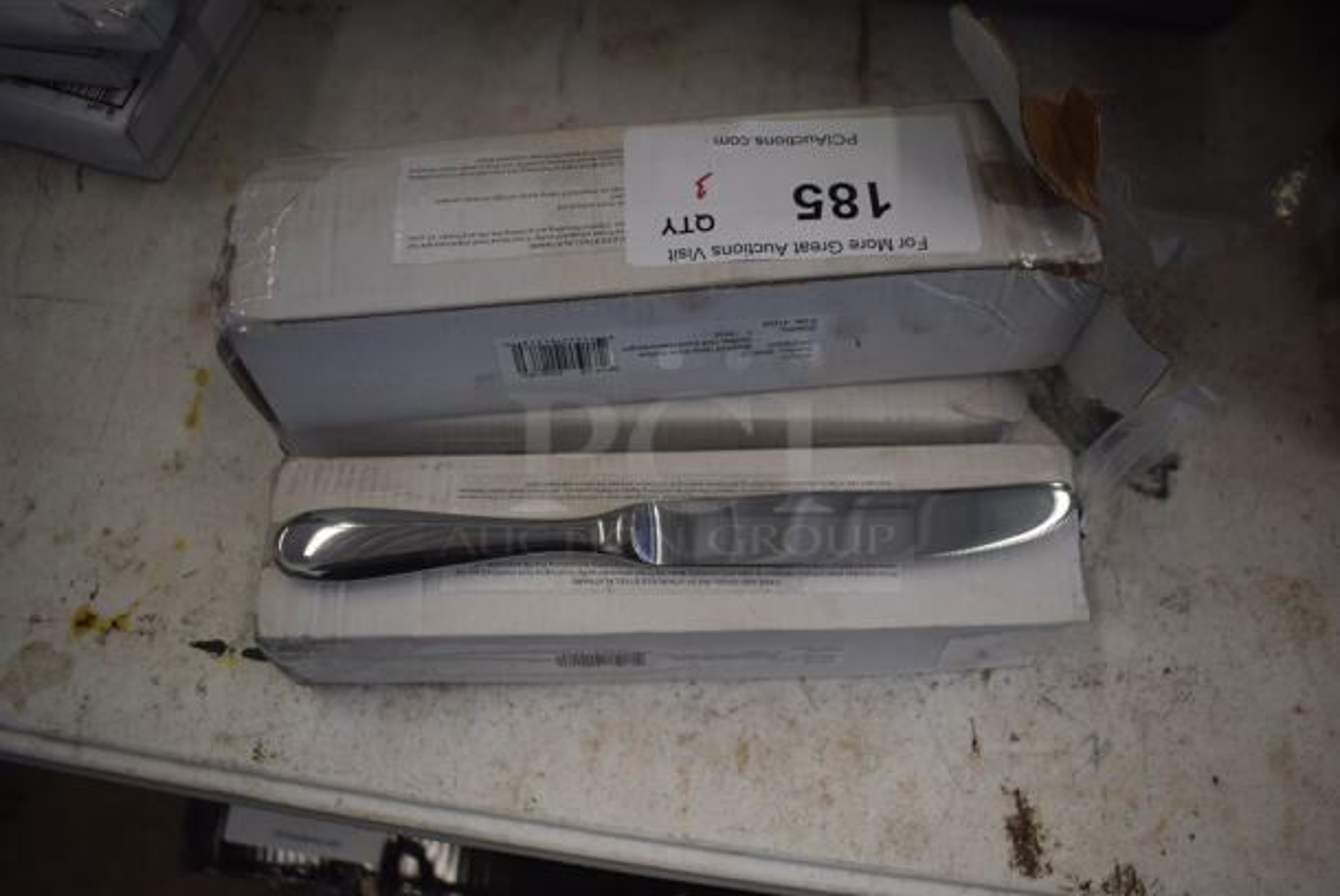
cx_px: 670
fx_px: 1118
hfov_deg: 61.9
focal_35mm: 30
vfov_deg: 43.7
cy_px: 448
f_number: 3.5
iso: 500
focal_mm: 20
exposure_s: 1/250
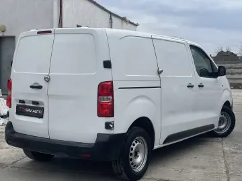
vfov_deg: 28.0
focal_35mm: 52
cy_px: 90
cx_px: 121
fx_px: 364
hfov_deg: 36.8
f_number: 2
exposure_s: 1/1653
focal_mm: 6
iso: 32
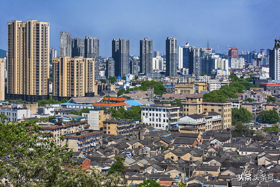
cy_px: 94
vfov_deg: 15.2
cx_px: 140
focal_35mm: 90
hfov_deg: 22.6
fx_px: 700
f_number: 8
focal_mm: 90
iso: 100
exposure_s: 1/320
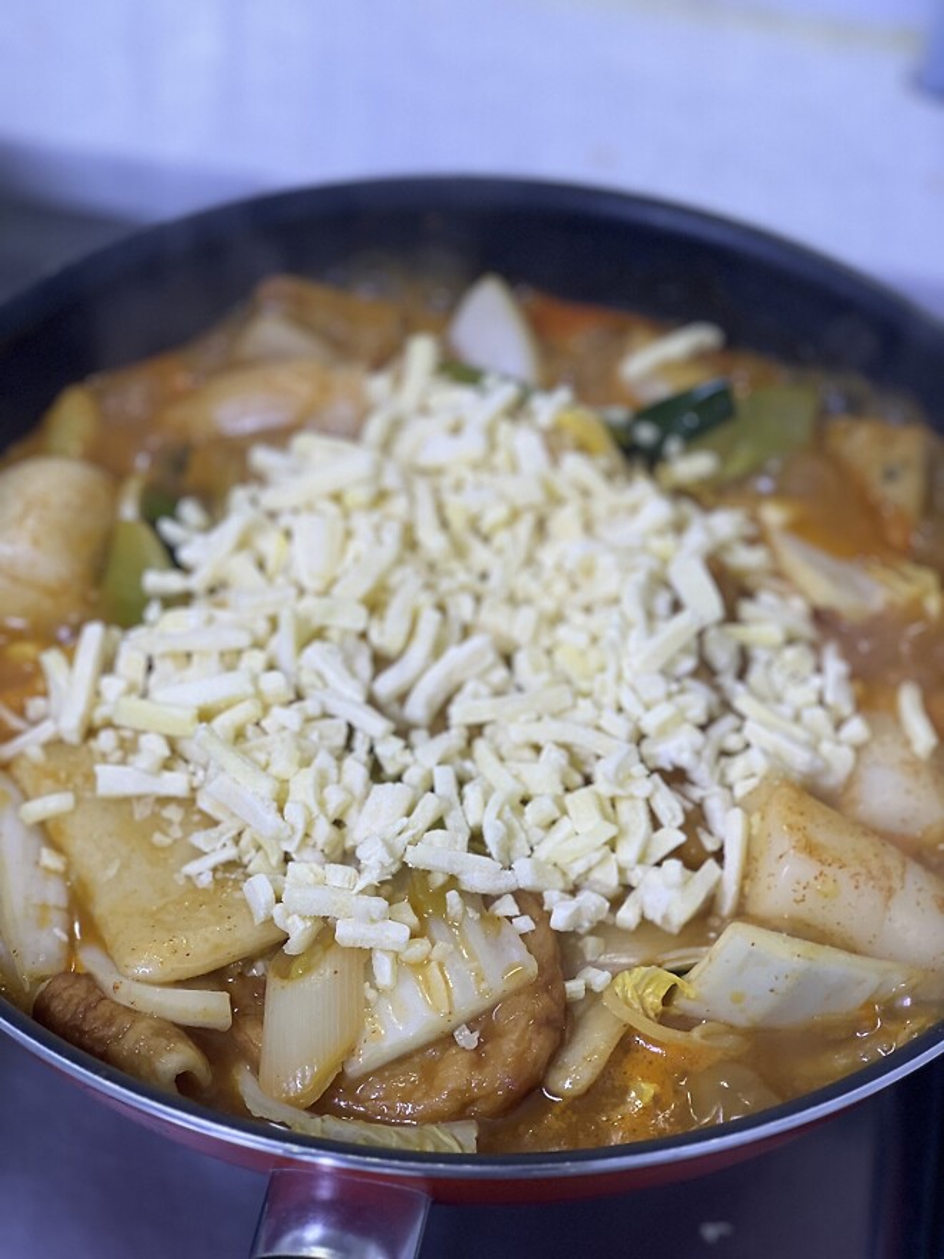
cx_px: 472
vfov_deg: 25.3
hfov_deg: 19.1
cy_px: 630
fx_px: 2800
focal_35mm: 77
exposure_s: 1/40
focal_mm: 9
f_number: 2.8
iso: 250
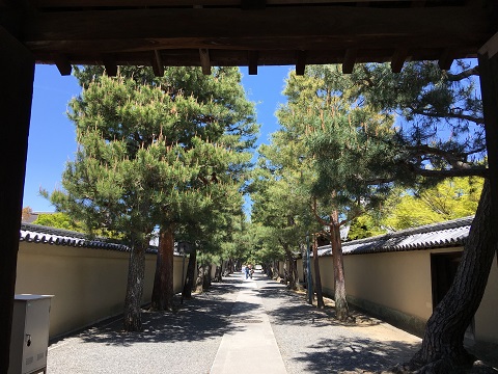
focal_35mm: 29
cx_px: 249
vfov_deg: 48.2
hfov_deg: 61.7
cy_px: 187
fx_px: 417
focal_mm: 4.15
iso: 25
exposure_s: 1/663
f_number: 2.2
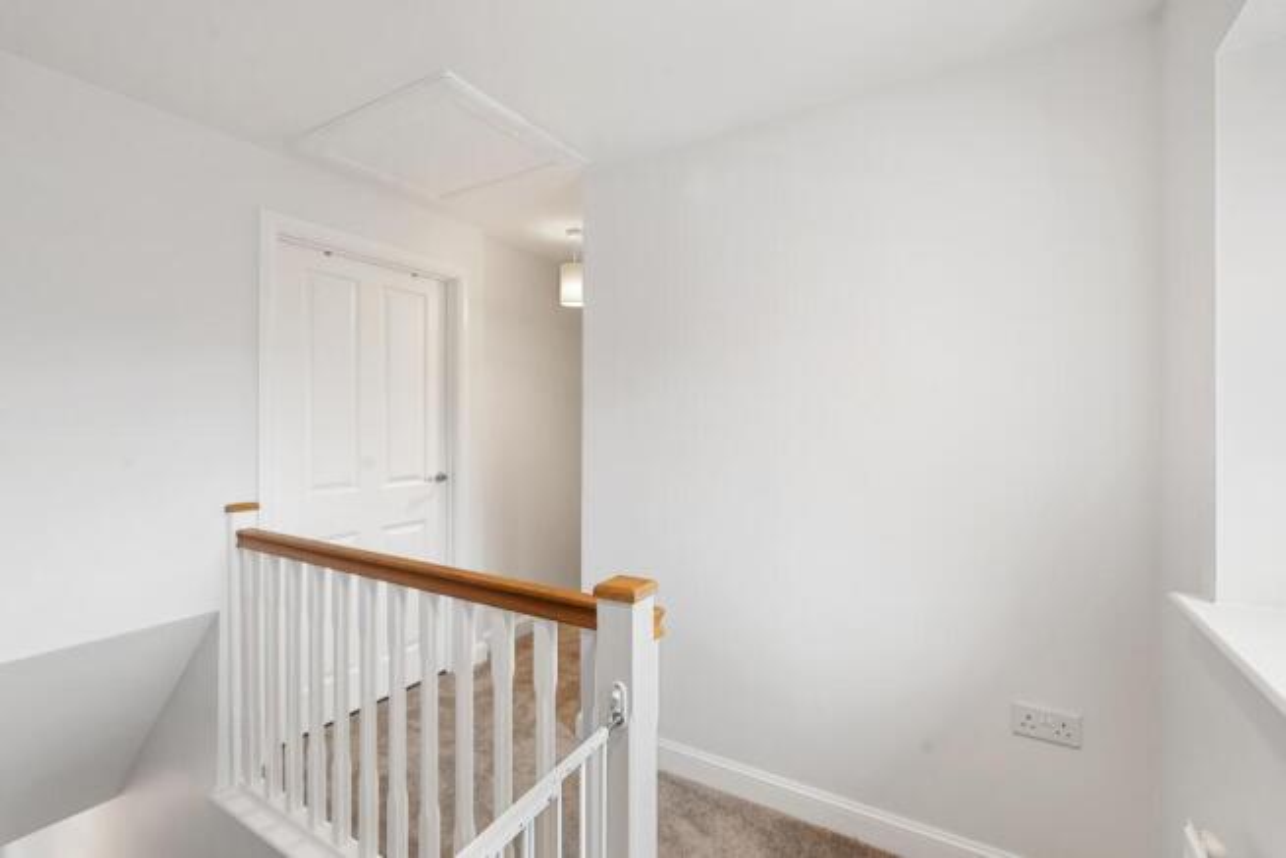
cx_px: 643
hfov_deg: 96.7
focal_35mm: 16
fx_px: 572
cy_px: 429
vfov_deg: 73.8
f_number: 8
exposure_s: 1.3
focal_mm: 16
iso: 320
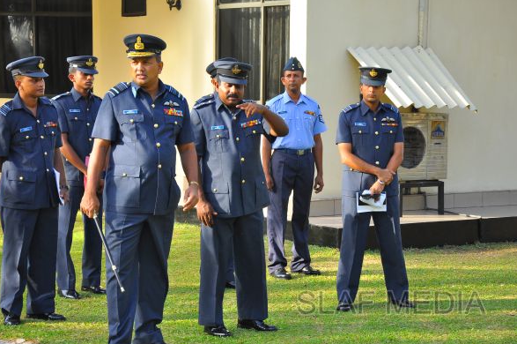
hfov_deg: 21.5
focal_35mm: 95
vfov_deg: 14.4
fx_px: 1363
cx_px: 257
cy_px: 173
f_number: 7.1
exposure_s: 1/125
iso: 320
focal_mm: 62
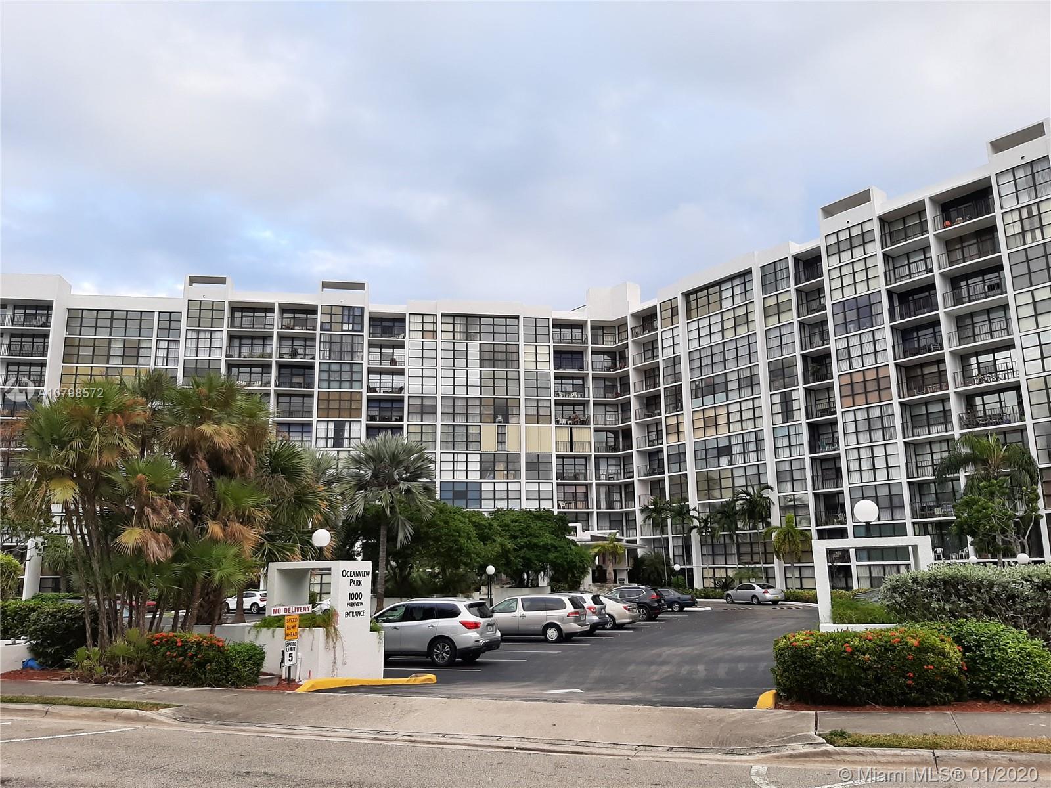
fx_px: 789
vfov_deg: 53.1
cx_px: 526
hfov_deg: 67.3
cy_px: 394
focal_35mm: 26
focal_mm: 3.93
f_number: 1.7
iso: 40
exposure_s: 1/524
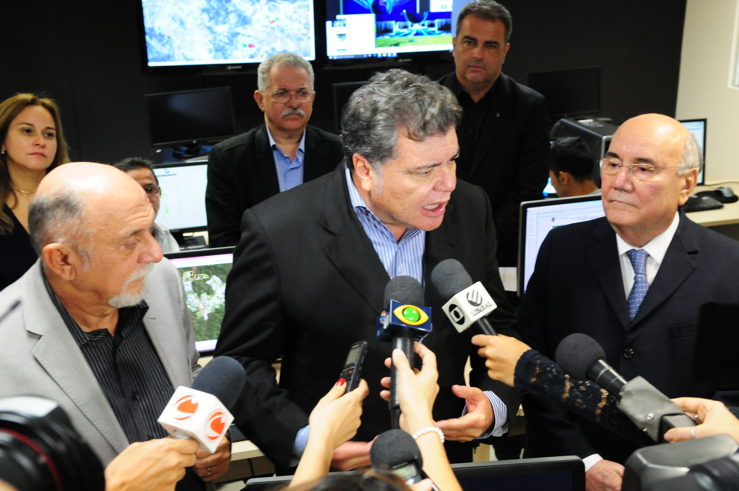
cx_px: 370
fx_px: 1538
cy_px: 246
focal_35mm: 75
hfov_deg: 27.0
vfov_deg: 18.1
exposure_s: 1/60
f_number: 4
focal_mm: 50
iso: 1600
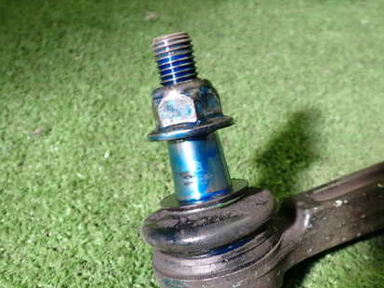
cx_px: 235
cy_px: 188
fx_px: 488
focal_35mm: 44
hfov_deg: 42.7
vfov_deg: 32.7
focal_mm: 5.4
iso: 160
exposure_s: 1/60
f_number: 2.3
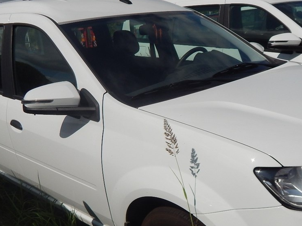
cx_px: 187
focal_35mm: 42
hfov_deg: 44.5
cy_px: 137
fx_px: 366
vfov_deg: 34.2
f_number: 6
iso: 125
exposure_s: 1/1500
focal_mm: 4
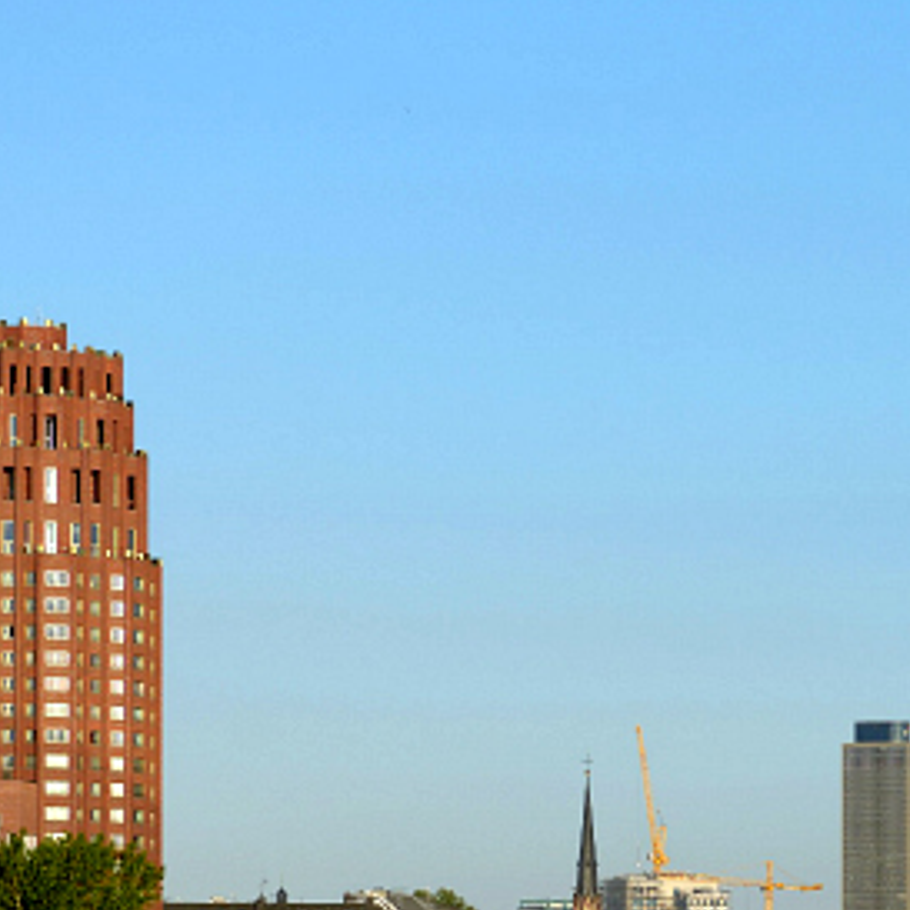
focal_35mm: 196
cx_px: 1053
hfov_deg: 8.8
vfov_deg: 8.9
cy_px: 973
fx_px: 5829
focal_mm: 70
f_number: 5
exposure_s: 1/500
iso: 100
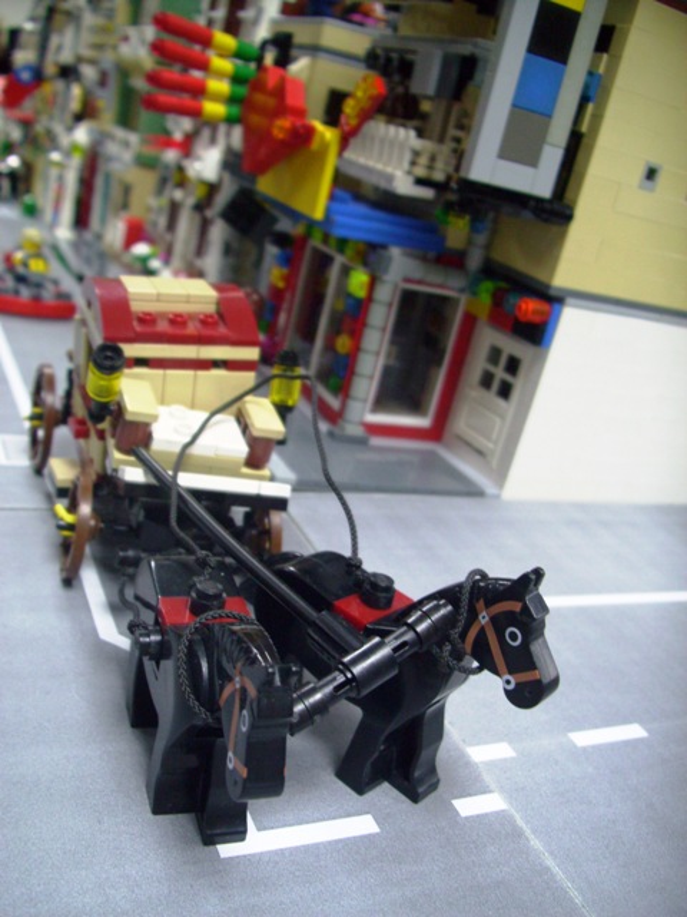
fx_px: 847
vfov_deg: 56.8
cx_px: 344
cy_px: 458
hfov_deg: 44.2
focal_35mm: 32
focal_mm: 5.7
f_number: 2.9
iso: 160
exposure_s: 1/20
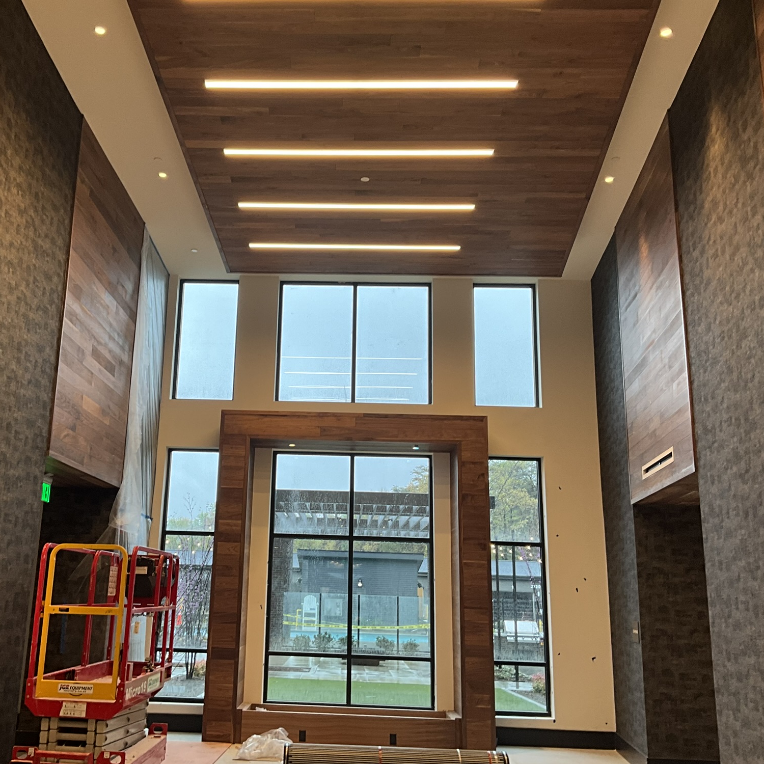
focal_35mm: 35
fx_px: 874
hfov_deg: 47.0
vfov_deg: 47.2
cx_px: 307
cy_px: 374
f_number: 1.8
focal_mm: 3
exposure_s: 1/60
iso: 50
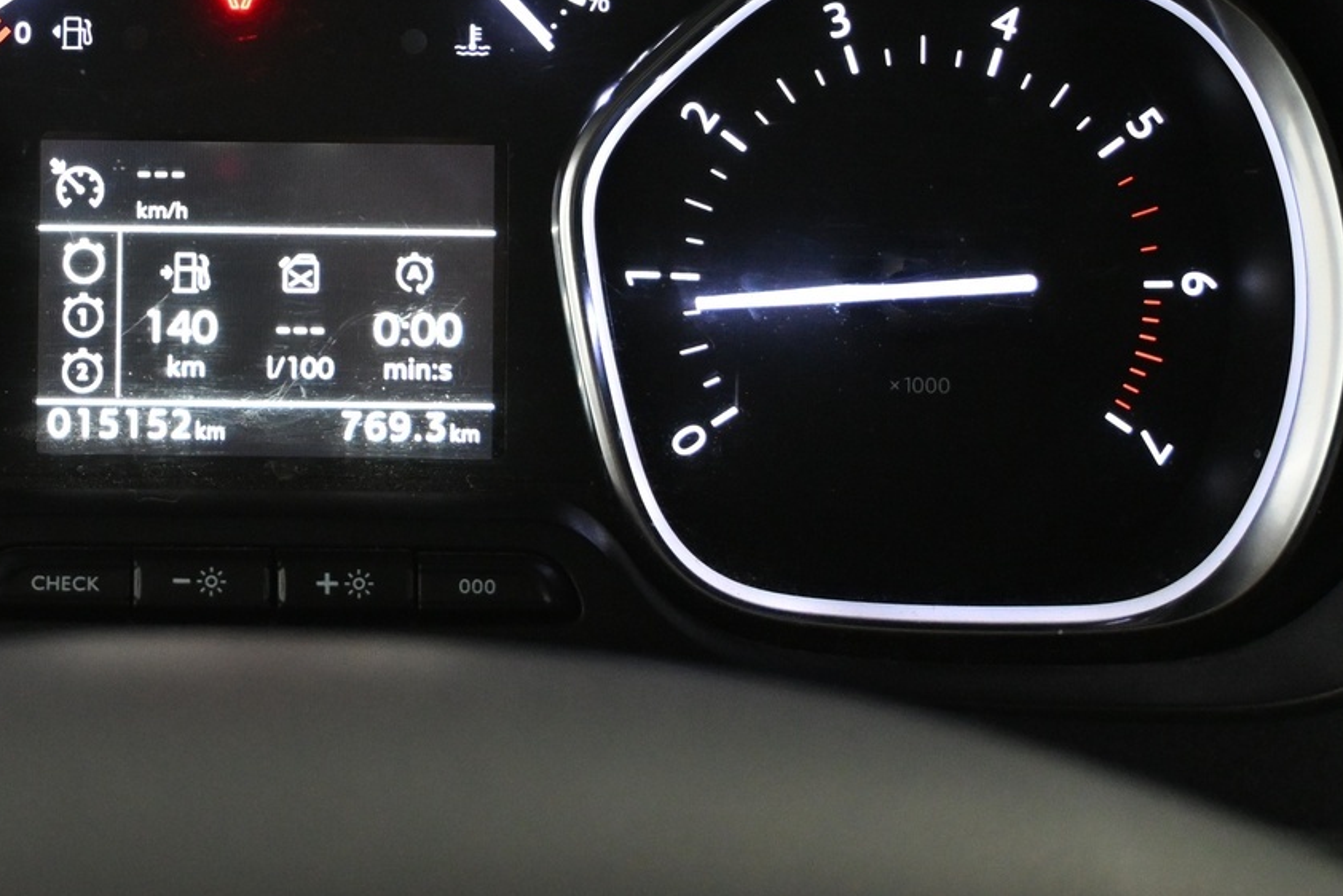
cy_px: 126
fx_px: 2799
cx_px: 209
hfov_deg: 26.3
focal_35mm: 75
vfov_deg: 18.0
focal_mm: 26
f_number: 4.5
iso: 2500
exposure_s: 1/40
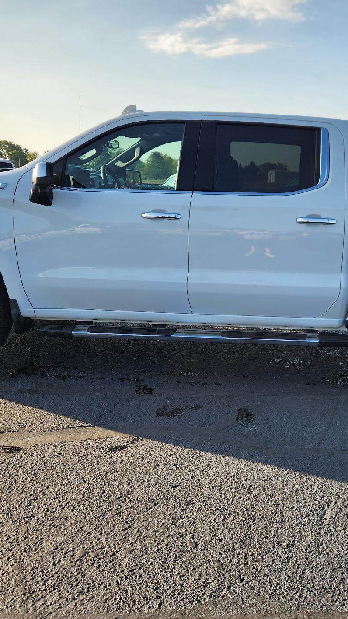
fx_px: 558
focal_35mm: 34
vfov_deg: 58.0
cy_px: 309
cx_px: 254
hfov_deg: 34.1
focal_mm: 5.4
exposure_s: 1/1142
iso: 20
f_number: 1.8
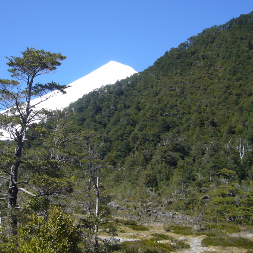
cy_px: 128
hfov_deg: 32.0
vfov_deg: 32.2
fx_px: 438
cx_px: 93
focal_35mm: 53
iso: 80
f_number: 6.3
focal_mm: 5.2
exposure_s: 1/250
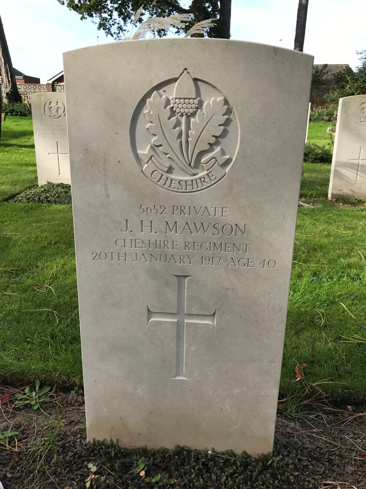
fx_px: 395
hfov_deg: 49.7
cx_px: 183
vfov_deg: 63.4
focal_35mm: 28
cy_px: 244
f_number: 1.8
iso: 20
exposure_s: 1/736
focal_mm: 3.99
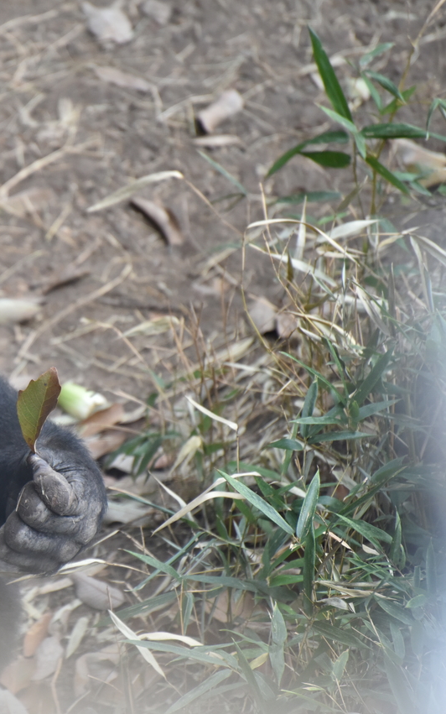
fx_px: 8945
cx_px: -78
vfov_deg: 4.6
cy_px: 357
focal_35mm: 460
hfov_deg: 2.9
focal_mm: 300
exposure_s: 1/640
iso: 1800
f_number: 5.6
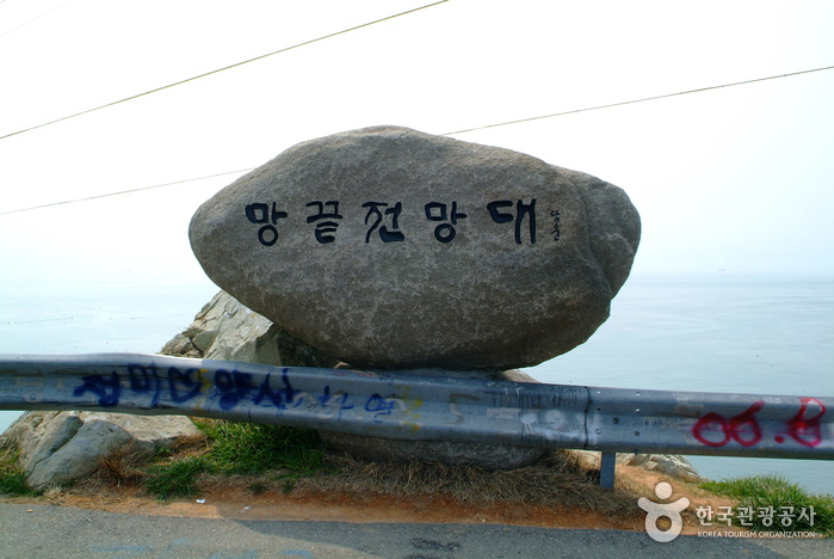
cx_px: 417
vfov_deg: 43.7
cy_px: 280
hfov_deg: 61.9
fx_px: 696
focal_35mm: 30
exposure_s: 1/250
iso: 200
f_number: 11
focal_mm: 20
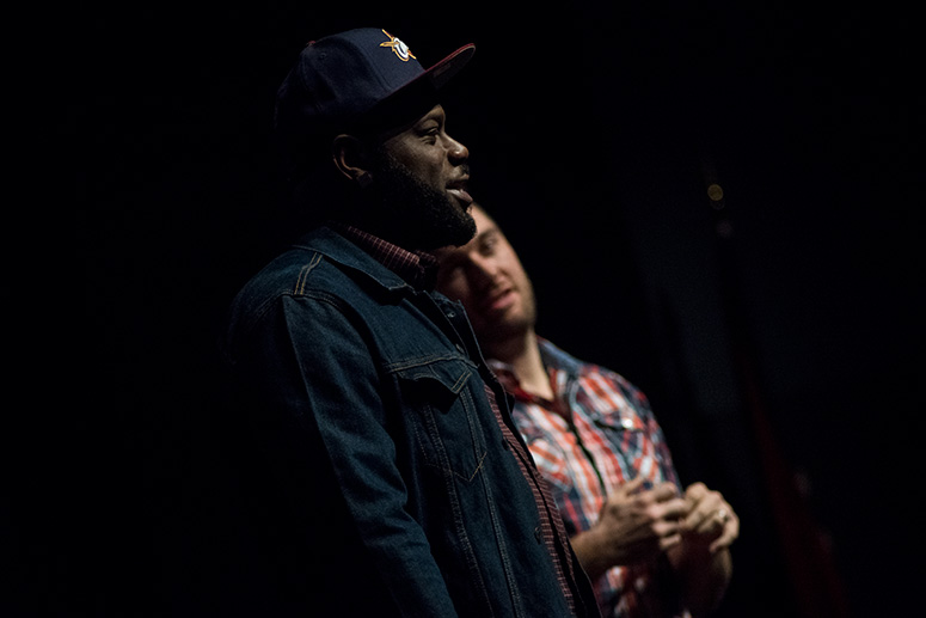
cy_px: 309
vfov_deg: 6.9
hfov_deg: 10.3
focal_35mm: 200
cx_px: 463
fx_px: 5145
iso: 3200
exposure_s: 1/800
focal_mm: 200
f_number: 5
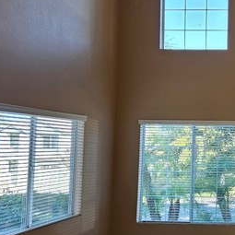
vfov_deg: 33.4
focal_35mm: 51
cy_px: 127
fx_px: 392
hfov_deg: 28.8
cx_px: 284
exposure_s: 1/120
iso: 80
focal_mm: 5.4
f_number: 1.8
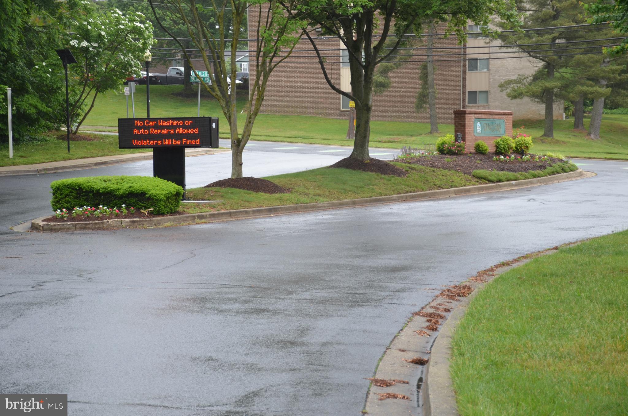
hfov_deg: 22.7
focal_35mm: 90
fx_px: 1567
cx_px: 314
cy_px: 208
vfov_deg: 15.1
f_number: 5.6
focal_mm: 60
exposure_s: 1/125
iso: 320
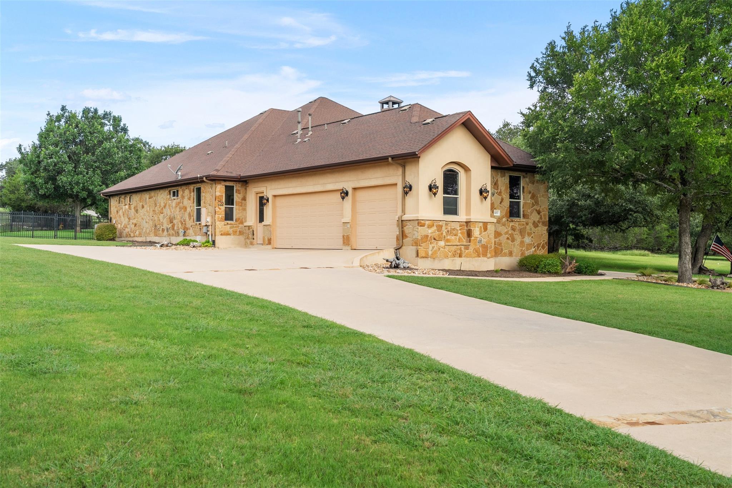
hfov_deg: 54.4
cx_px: 366
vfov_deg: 37.8
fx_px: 712
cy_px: 244
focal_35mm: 35
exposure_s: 1/160
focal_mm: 35
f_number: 8
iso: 200
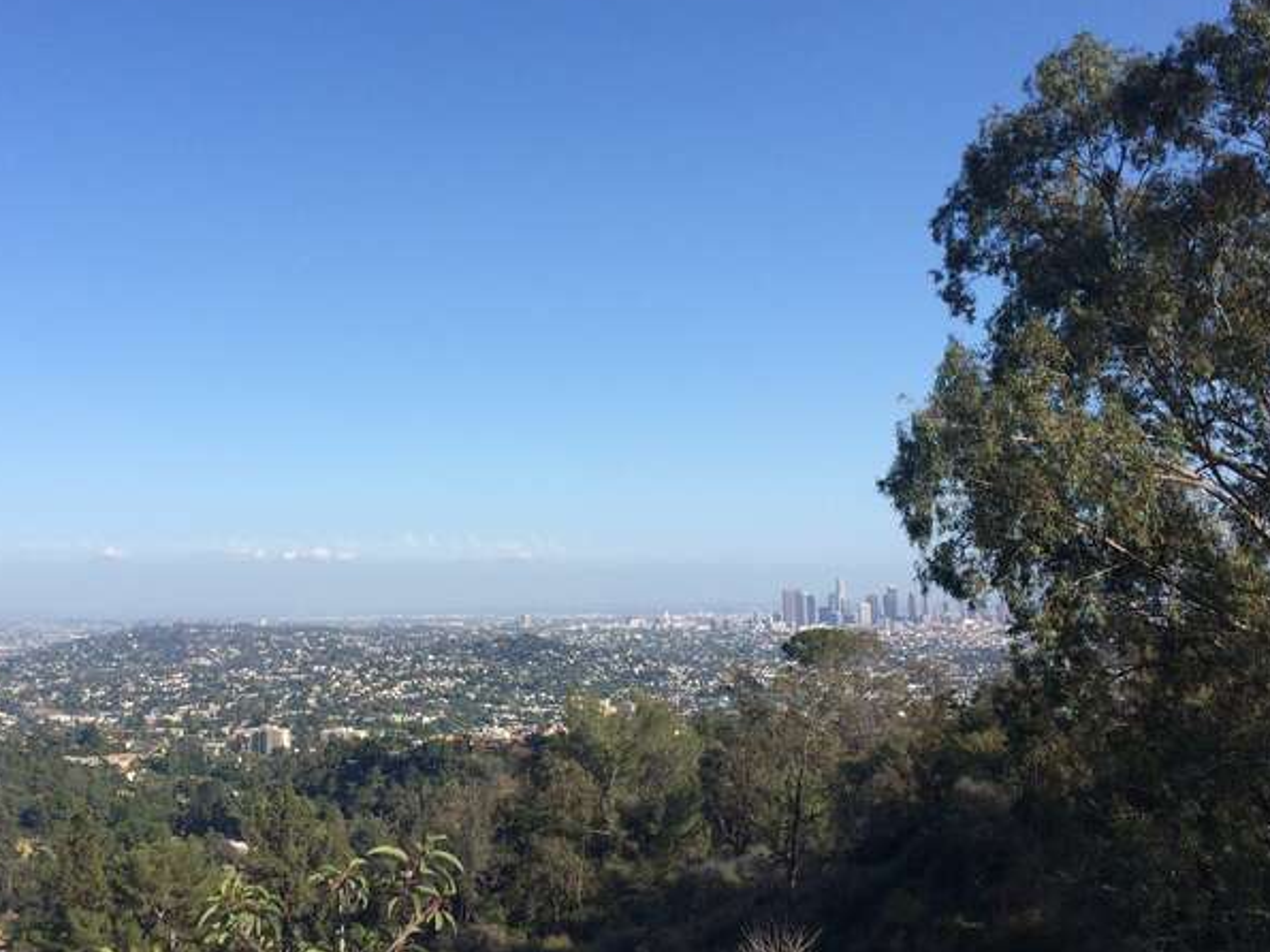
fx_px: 1431
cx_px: 531
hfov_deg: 47.7
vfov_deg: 36.7
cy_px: 401
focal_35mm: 39
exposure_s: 1/2415
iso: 32
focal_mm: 4.15
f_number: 2.2
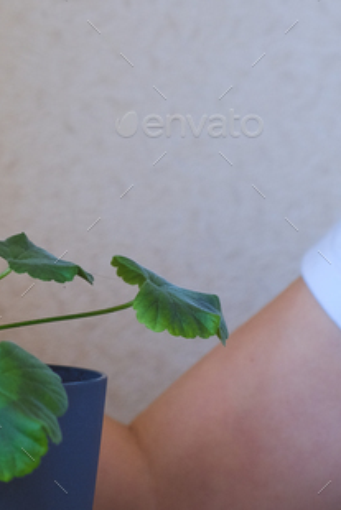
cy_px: 113
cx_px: -63
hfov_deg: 5.7
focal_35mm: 240
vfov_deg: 8.6
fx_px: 3406
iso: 400
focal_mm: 56
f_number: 2.8
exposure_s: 1/30
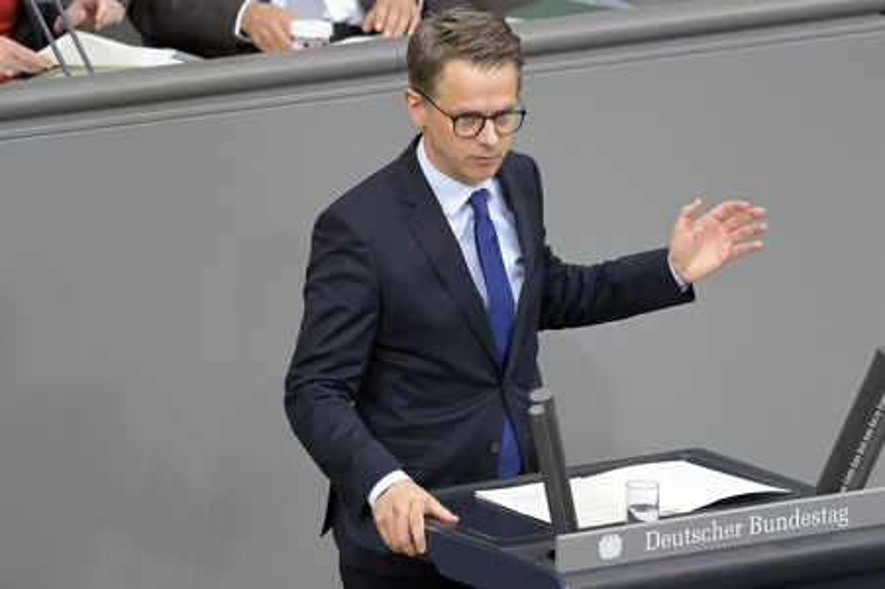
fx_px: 9335
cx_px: 442
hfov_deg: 5.4
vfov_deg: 3.6
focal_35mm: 380
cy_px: 294
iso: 8000
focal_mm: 380
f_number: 5.6
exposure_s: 1/400
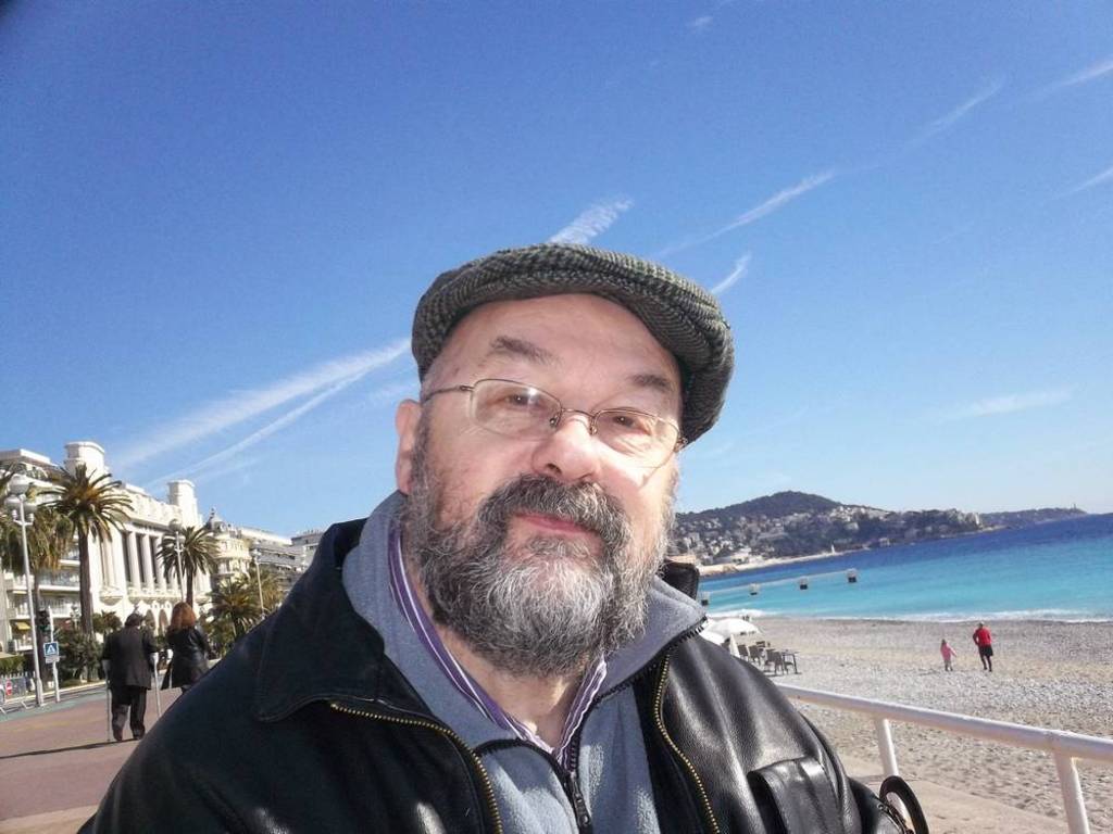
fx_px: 1222
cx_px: 556
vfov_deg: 37.7
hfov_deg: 49.0
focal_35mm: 38
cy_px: 417
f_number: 4.5
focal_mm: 6.3
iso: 200
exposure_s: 1/1401
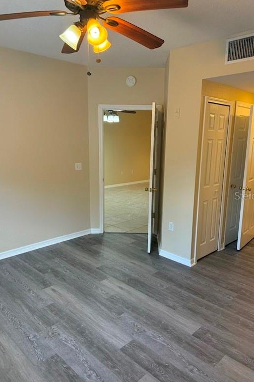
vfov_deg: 69.4
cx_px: 132
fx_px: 275
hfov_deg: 49.5
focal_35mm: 26
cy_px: 195
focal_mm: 6.76
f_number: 1.78
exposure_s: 1/120
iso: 250
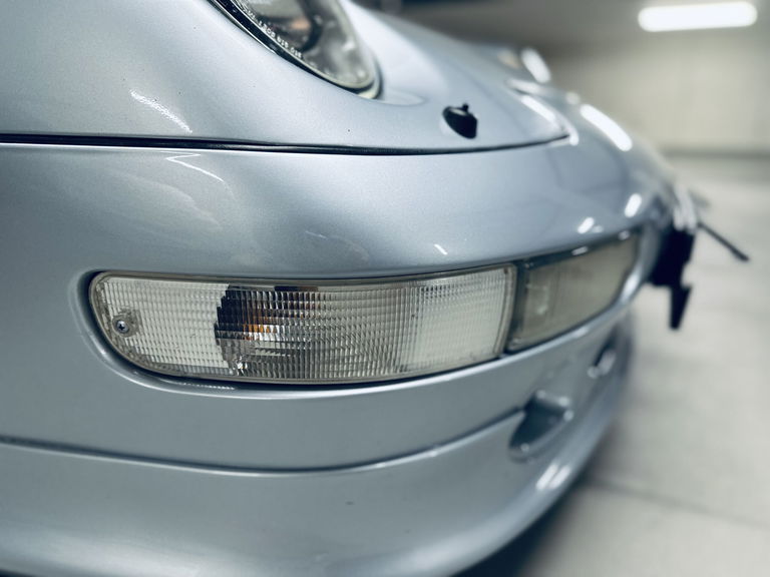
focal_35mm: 24
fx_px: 534
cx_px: 385
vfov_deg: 56.8
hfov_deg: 71.6
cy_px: 288
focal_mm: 6.86
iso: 200
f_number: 1.78
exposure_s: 1/100
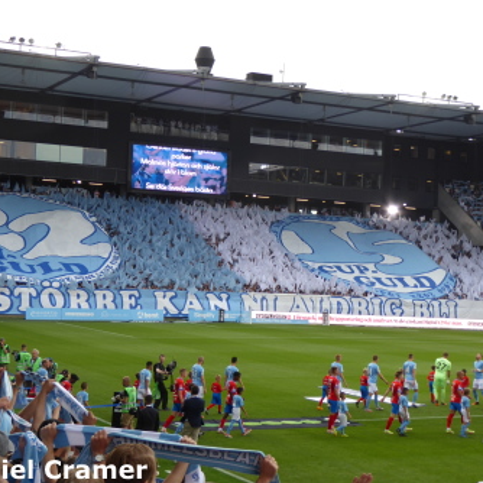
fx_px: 1073
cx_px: 231
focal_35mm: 68
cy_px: 243
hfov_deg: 25.4
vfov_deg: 25.4
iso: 80
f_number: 4.2
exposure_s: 1/60
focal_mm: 10.3
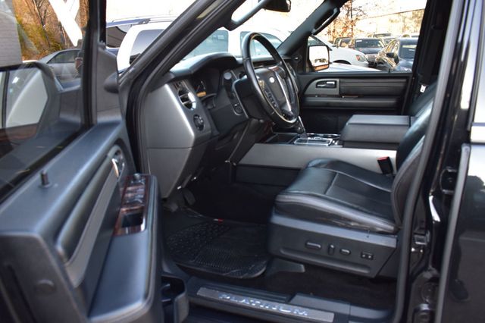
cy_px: 162
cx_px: 242
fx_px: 404
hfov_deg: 62.0
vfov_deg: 43.6
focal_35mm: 30
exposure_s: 1/30
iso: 400
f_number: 7.1
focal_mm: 20
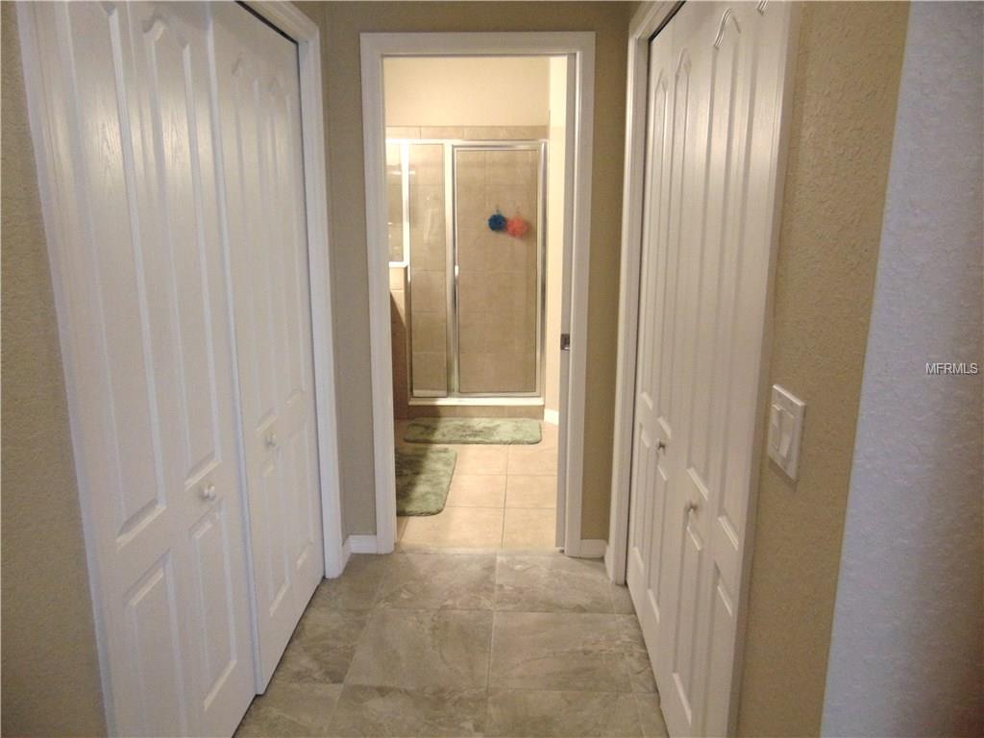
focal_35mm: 25
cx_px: 492
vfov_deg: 54.9
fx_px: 711
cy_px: 369
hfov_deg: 69.4
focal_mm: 4.5
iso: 400
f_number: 3
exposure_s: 1/30
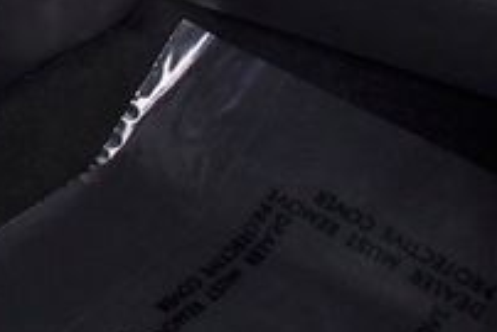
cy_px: -75
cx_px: -271
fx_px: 1312
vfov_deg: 14.0
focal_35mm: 95
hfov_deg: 18.7
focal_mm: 20
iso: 2500
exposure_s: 1/125
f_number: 5.6
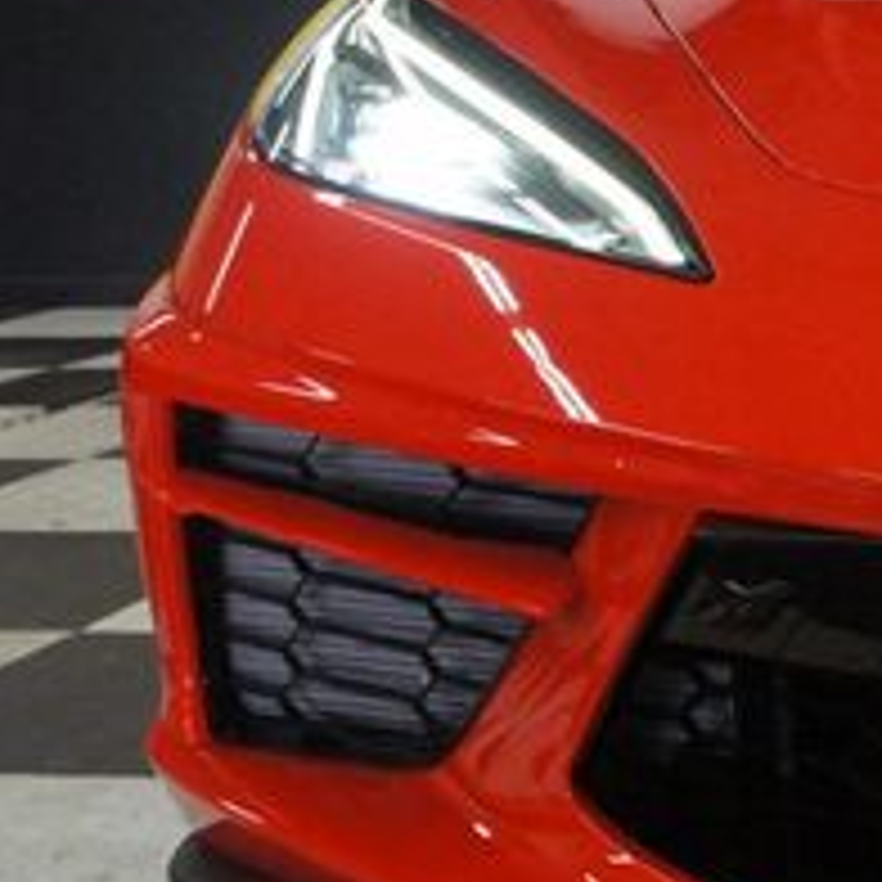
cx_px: 1364
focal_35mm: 83
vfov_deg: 20.8
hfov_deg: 18.3
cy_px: 310
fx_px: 2393
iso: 3200
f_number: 8
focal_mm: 20
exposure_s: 1/160
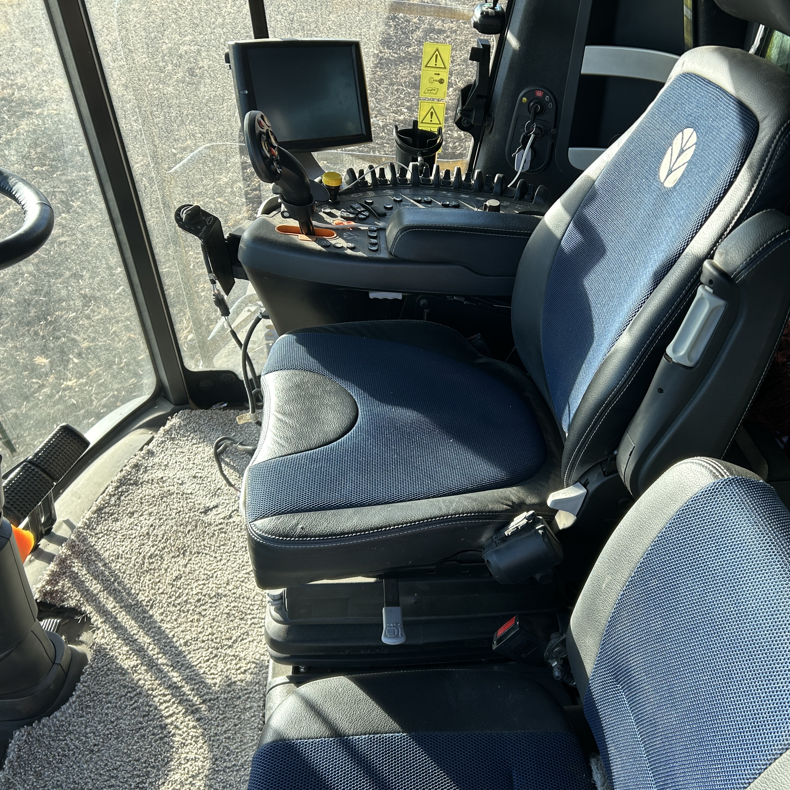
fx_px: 800
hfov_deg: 52.1
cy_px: 399
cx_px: 479
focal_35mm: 31
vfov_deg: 52.5
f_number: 1.5
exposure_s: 1/434
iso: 50
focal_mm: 5.7
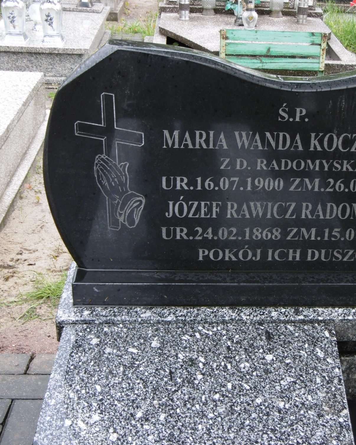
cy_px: 224
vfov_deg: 33.0
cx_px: 264
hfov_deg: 26.4
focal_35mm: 57
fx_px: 751
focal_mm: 7.7
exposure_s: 1/80
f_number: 3.8
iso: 100
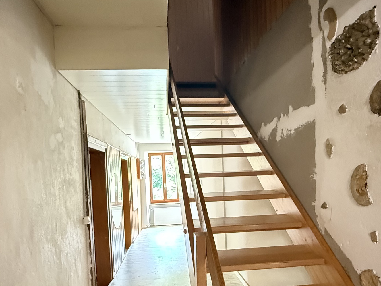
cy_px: 184
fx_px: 297
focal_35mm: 27
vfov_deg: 50.7
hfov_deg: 65.3
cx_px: 196
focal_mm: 2.22
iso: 1250
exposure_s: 1/33
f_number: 2.2
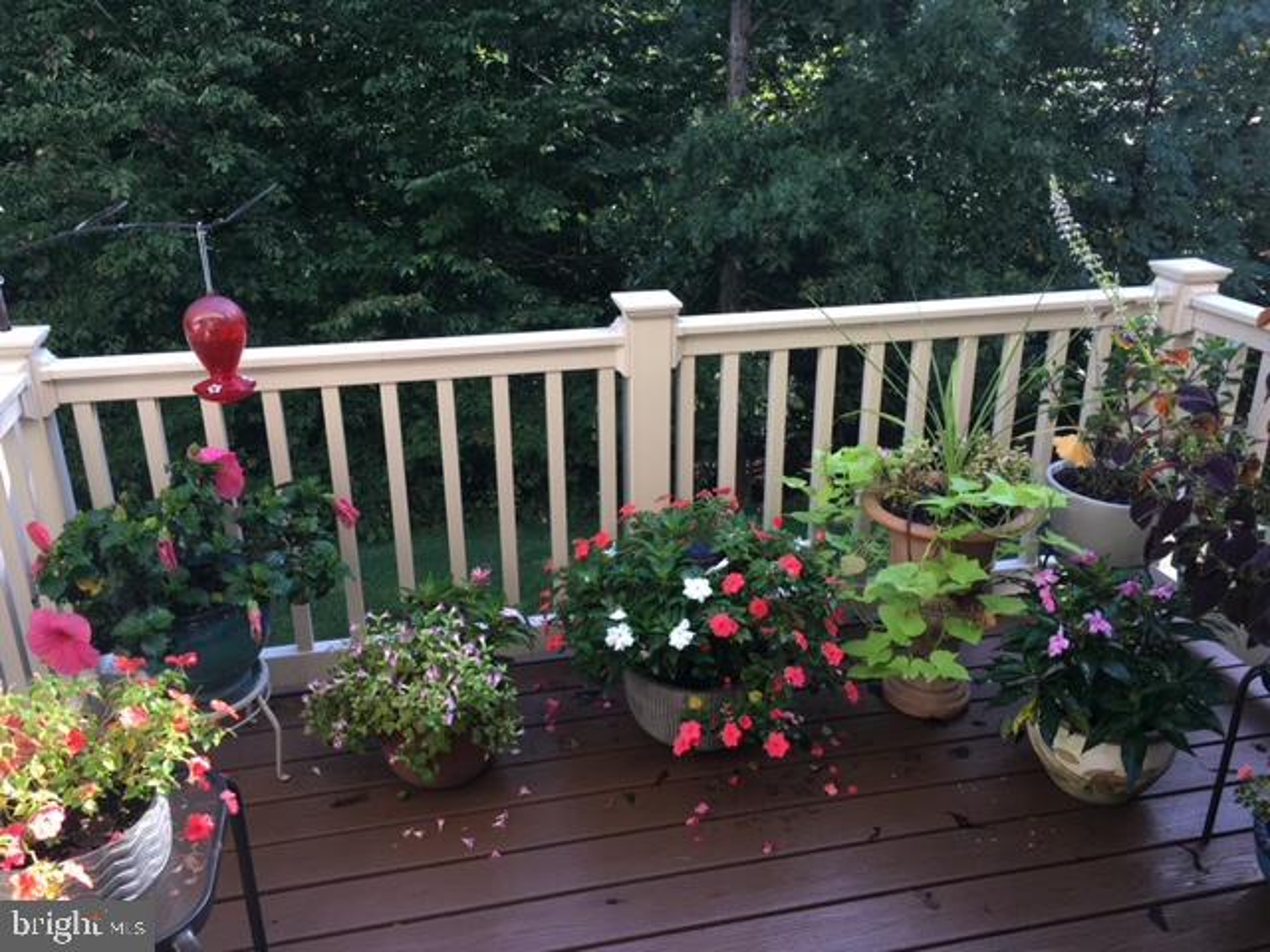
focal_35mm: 29
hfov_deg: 61.7
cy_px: 476
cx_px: 635
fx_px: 1064
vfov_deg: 48.2
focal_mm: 4.15
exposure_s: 1/120
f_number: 2.2
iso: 40
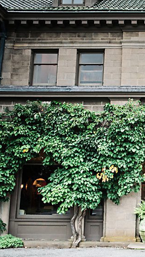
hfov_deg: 17.9
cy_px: 114
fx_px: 424
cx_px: 200
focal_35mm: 62
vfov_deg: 33.8
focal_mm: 35
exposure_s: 1/2000
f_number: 1.8
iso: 800
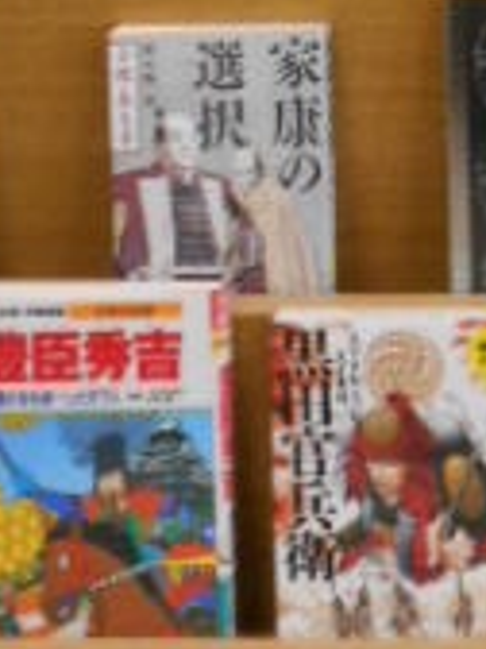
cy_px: -506
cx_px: 336
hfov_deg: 9.9
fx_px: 2789
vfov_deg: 12.2
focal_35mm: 149
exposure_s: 1/25
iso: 400
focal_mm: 6.7
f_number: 3.9
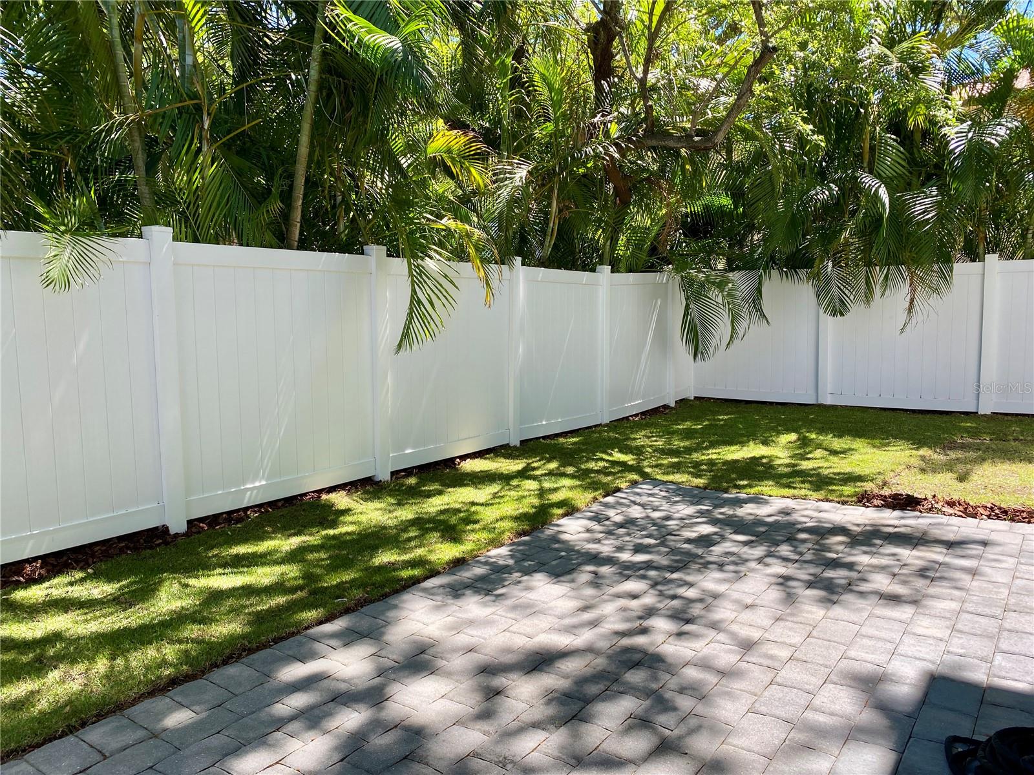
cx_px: 517
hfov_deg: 67.3
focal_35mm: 26
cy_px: 388
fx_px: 777
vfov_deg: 53.1
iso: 32
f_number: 1.8
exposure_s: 1/549
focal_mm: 4.25
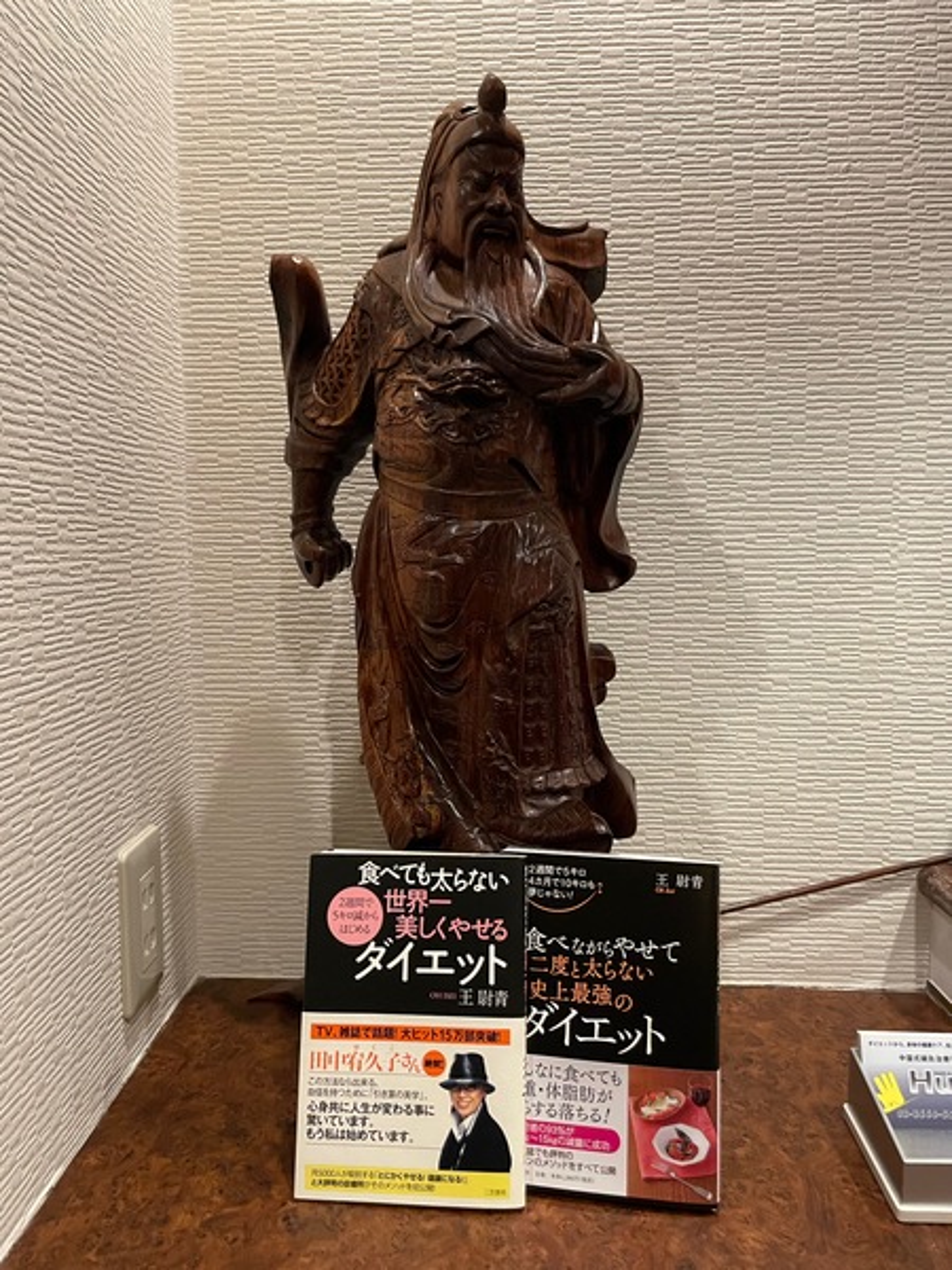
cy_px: 635
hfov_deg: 53.1
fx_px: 953
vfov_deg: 67.3
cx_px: 476
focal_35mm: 26
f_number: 1.6
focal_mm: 4.2
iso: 500
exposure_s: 1/60
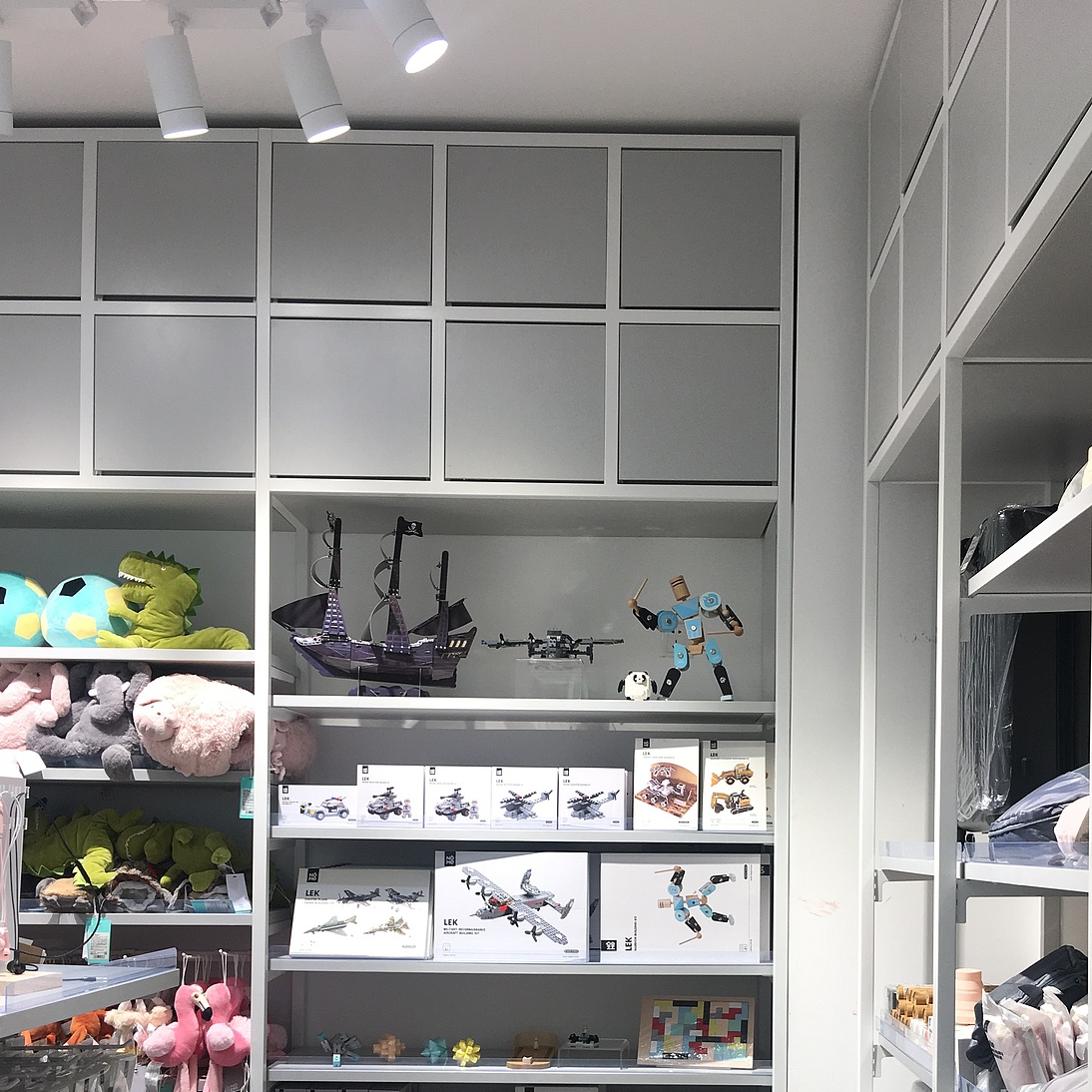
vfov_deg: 40.4
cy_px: 850
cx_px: 632
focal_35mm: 40
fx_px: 1428
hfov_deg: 41.7
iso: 25
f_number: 2.2
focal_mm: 4.15
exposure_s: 1/100
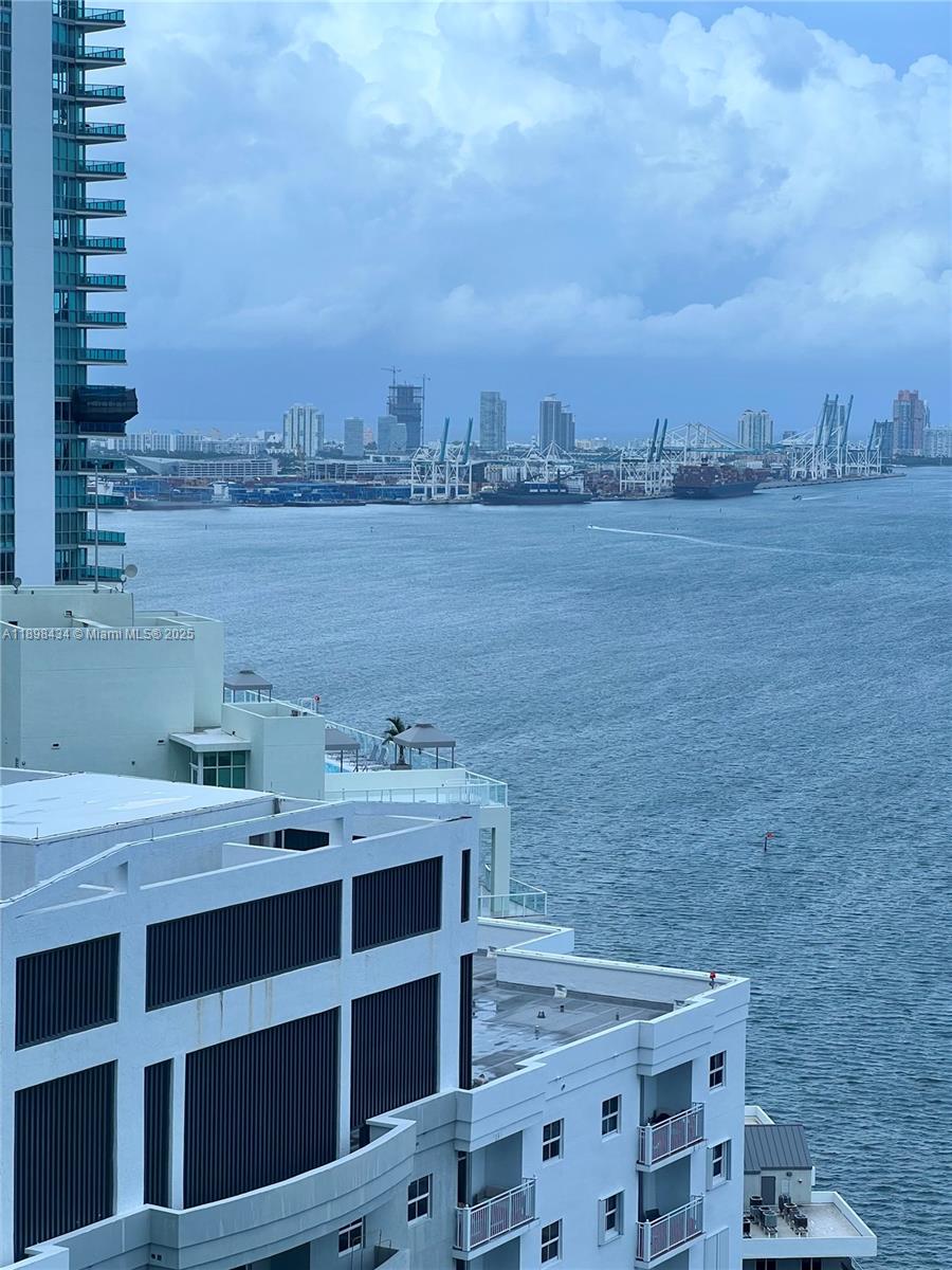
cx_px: 476
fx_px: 2824
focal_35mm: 77
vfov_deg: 25.3
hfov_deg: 19.1
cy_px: 635
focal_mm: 9
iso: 32
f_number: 2.8
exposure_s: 1/277
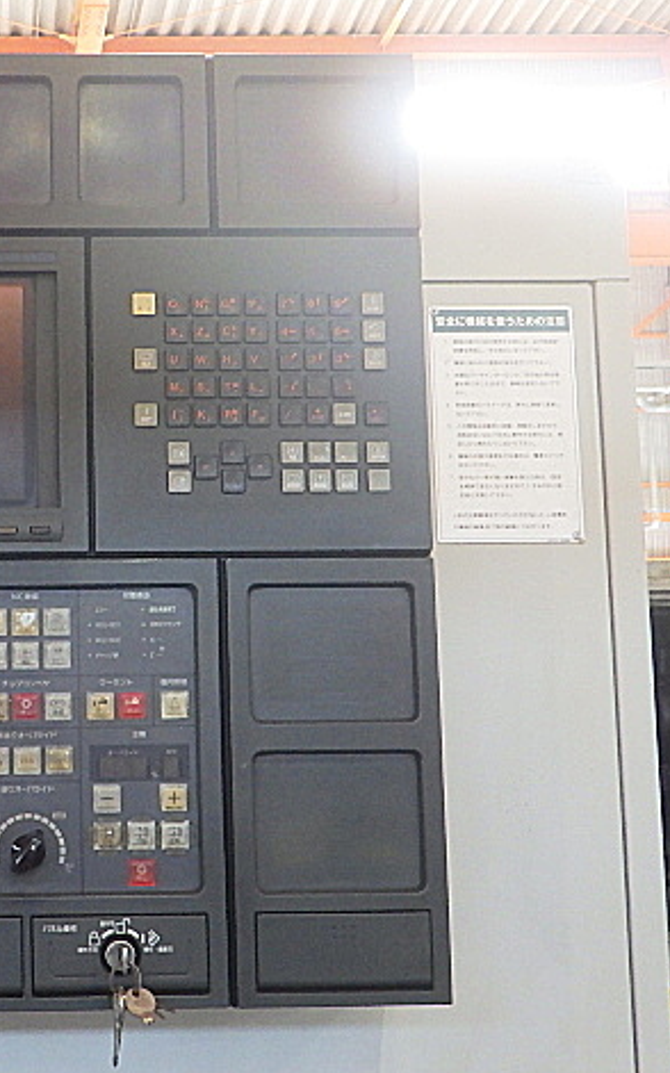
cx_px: 9
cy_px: 529
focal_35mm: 49
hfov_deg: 25.1
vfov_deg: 41.1
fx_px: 1433
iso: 800
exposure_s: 1/50
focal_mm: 6.1
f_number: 3.8
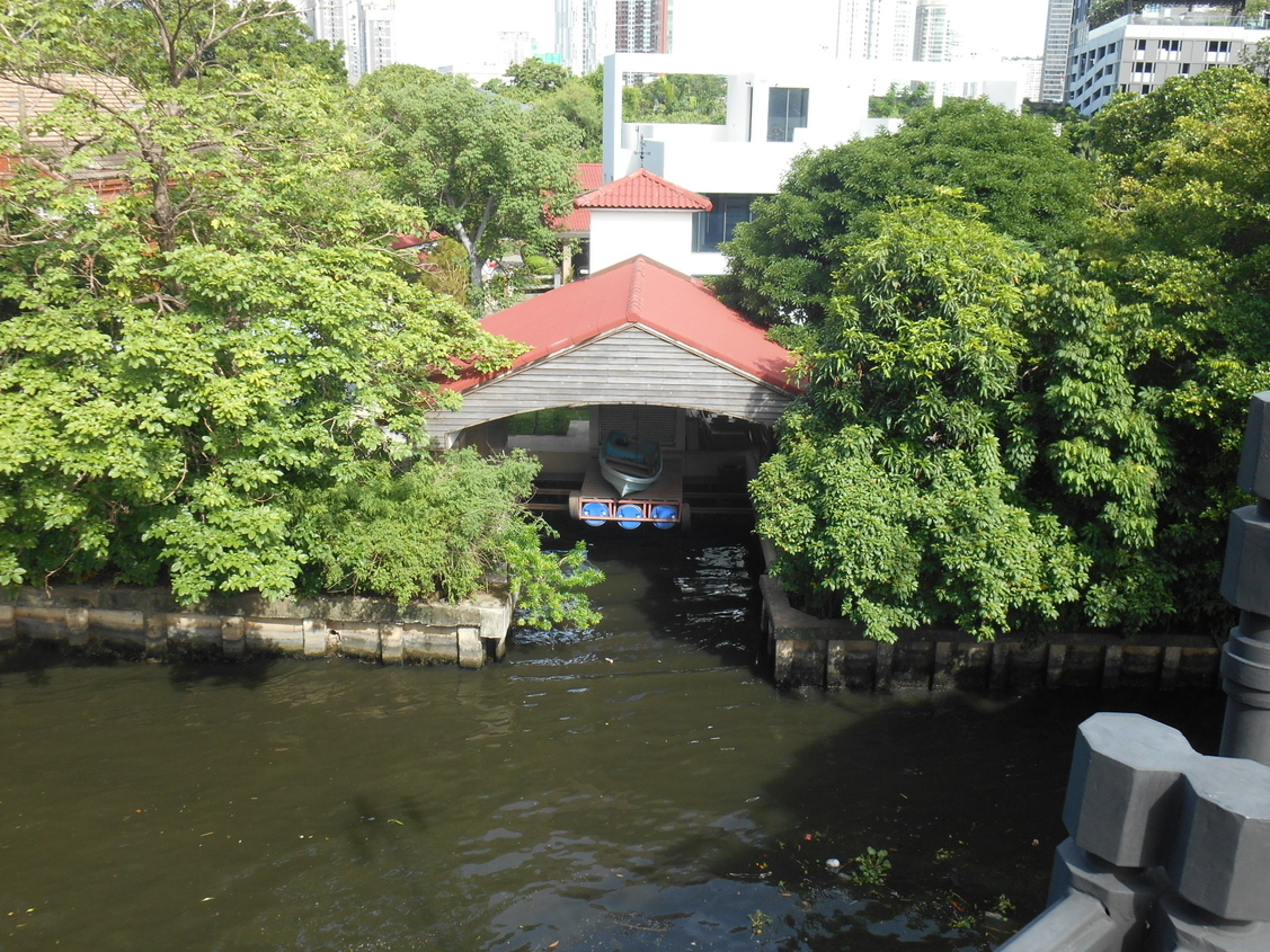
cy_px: 451
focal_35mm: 33
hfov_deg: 55.4
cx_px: 641
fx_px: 1211
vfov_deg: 42.9
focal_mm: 5.5
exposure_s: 1/250
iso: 80
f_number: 3.6
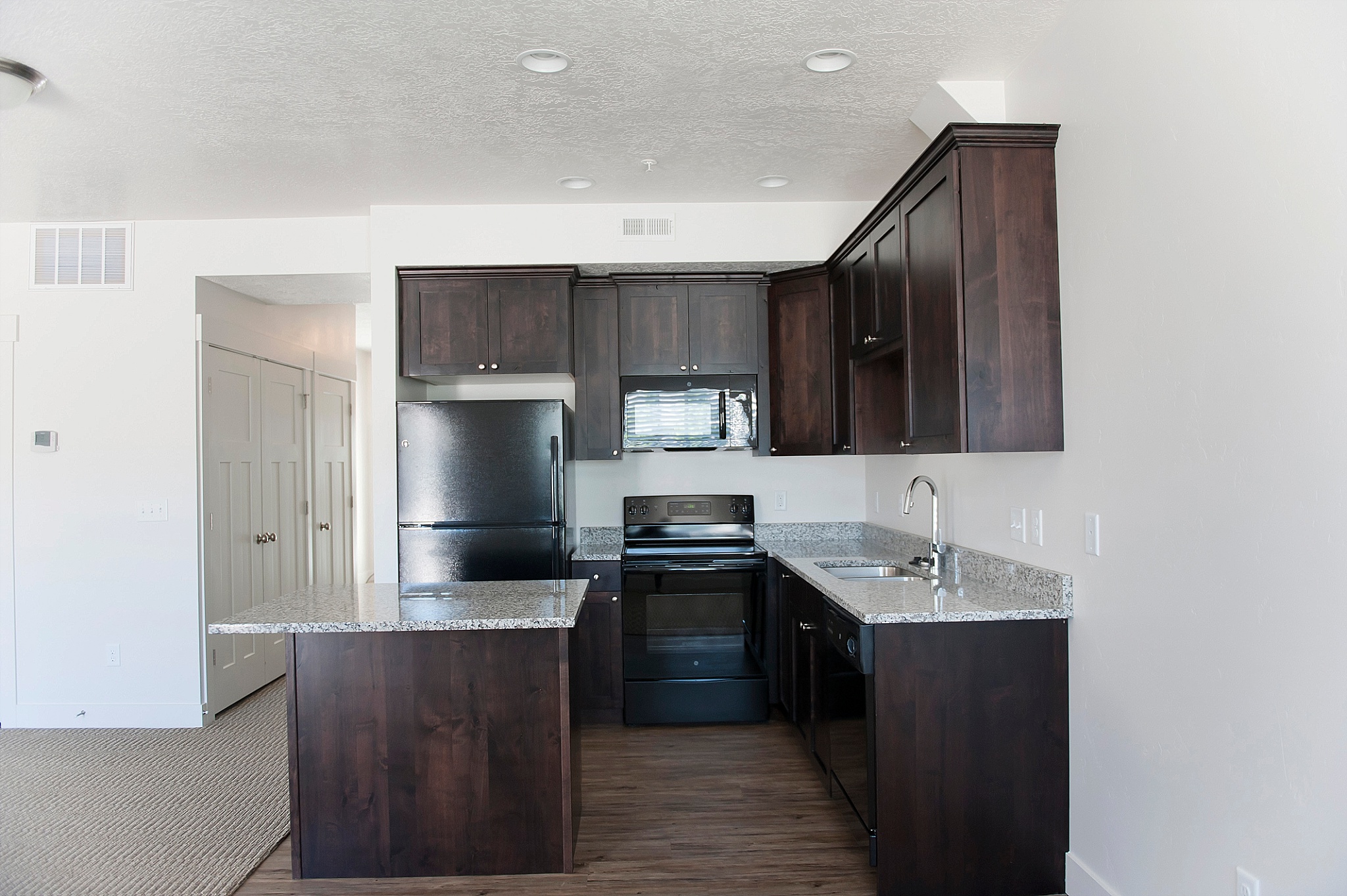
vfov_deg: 53.1
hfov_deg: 73.8
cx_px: 674
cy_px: 448
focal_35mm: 24
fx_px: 897
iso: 800
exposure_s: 1/125
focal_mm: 24
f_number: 2.8
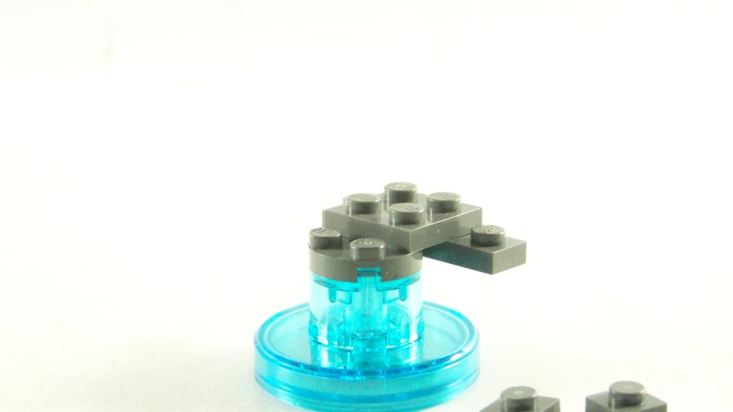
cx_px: 339
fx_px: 1962
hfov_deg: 21.2
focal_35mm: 101
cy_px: 206
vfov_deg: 12.0
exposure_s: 1/60
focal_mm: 13.7
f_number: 3.2
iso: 400
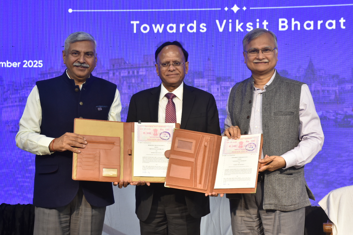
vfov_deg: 19.7
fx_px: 677
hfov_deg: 29.2
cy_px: 125
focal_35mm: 69
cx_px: 171
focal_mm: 42
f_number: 5.6
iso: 450
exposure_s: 1/60
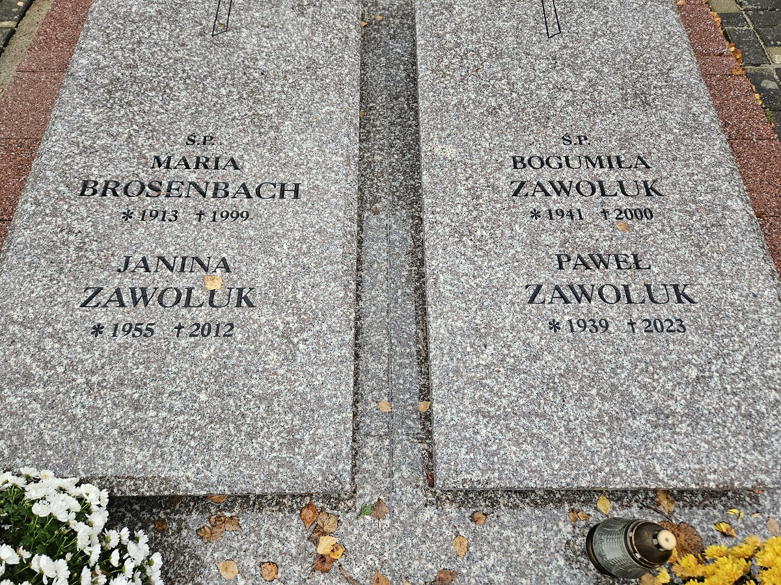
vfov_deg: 58.9
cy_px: 292
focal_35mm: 23
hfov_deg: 73.9
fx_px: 519
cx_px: 390
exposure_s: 1/100
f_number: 1.8
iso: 200
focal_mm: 5.4
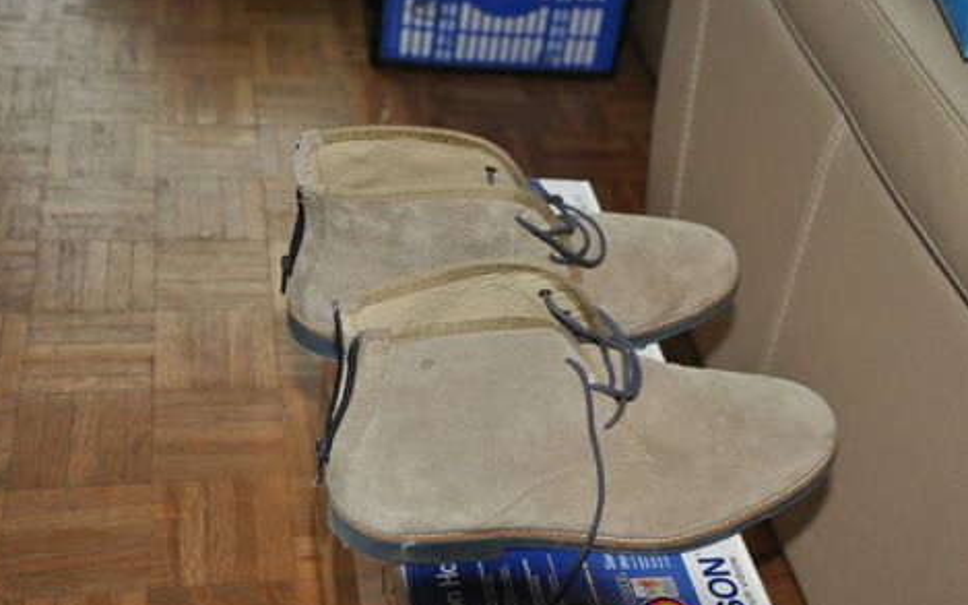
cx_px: 481
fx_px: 1319
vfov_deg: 25.8
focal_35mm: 50
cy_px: 321
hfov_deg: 40.3
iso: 800
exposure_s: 1/60
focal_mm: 32
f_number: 4.5
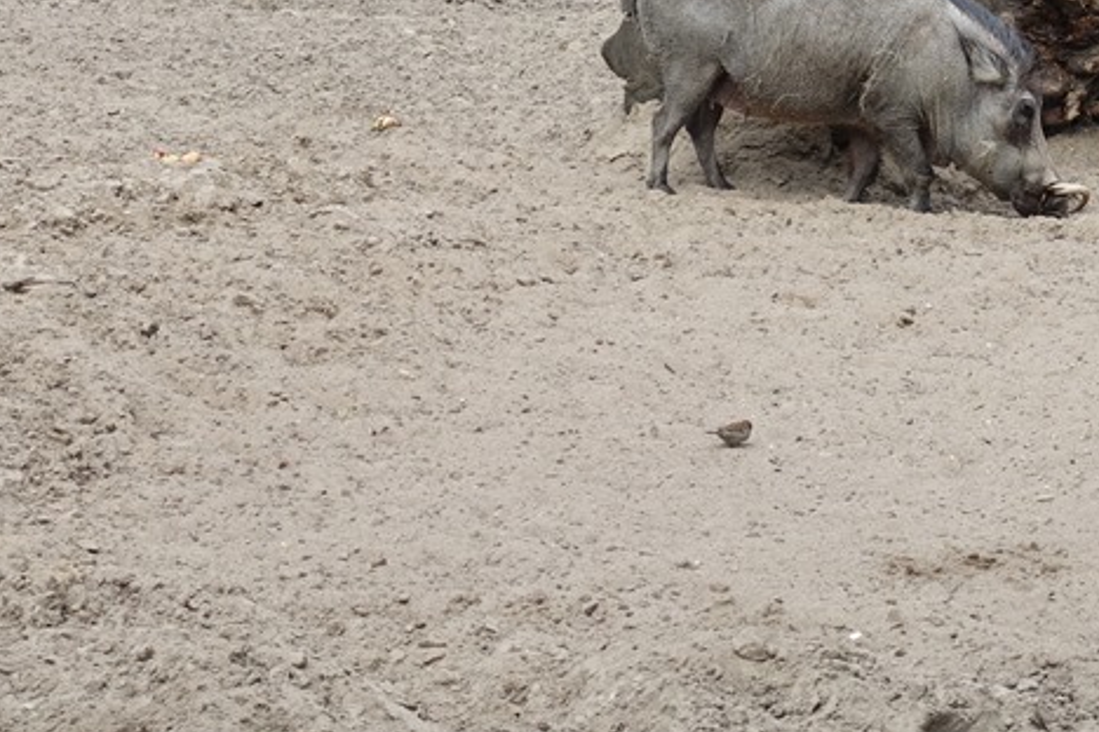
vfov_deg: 8.9
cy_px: -46
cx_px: 707
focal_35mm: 153
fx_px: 4670
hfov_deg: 13.4
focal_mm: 25.7
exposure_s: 1/320
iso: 125
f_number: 4
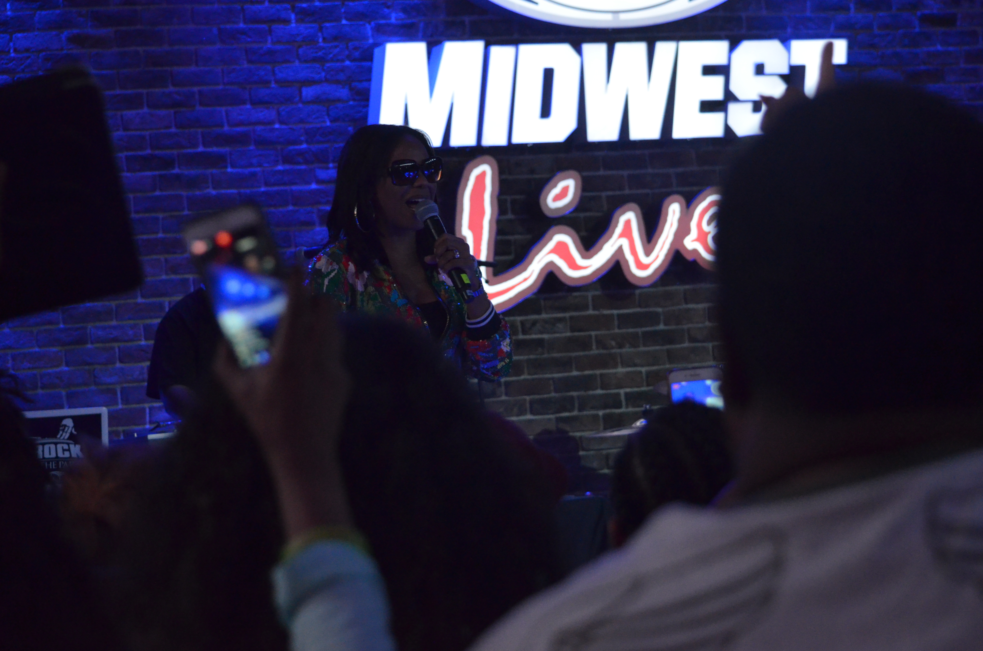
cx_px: 492
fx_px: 2779
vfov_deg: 13.4
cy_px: 326
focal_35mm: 102
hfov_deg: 20.1
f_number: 4.5
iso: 3200
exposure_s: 1/200
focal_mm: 68
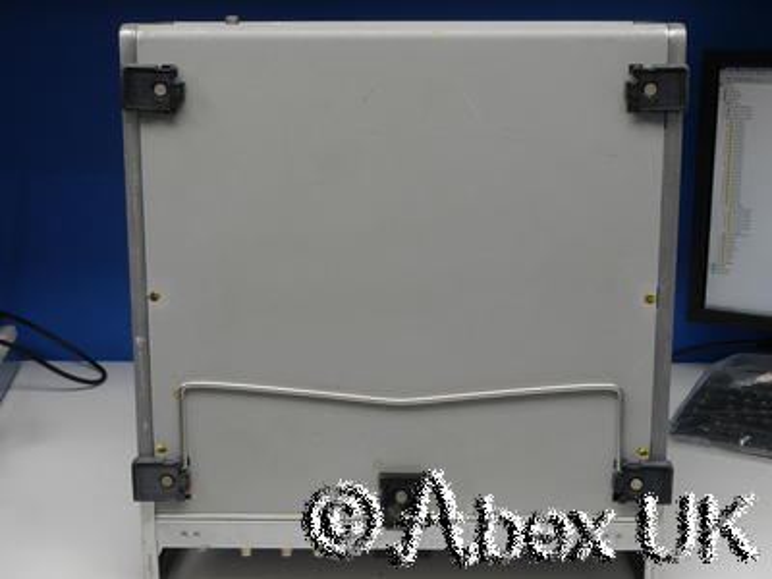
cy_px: 290
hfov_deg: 34.3
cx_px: 386
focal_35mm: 56
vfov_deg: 26.1
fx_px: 1249
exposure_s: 1/13
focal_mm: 28
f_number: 11
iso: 400
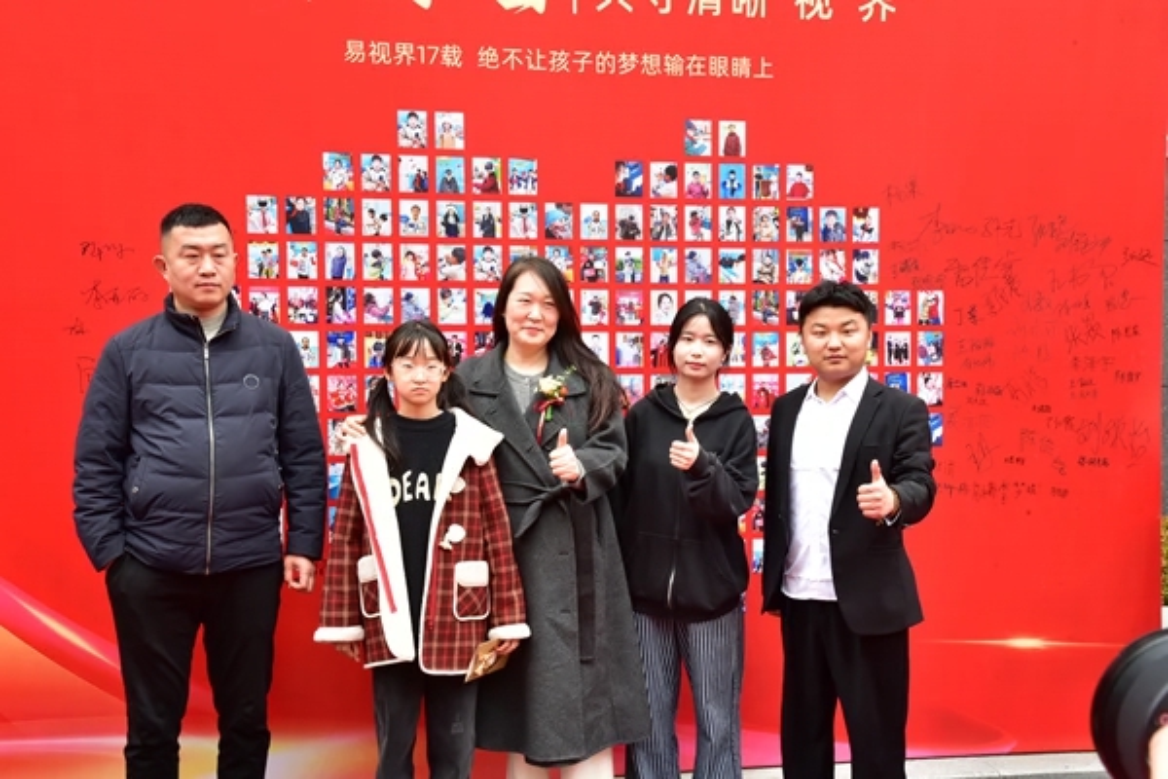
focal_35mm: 38
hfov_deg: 50.7
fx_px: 1233
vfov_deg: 35.1
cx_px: 584
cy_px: 390
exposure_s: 1/25
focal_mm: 38
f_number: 16
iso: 450
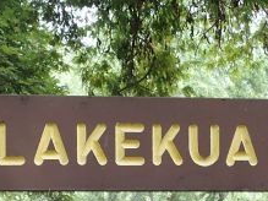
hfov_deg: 15.4
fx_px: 990
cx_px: 151
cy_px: 268
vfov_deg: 11.3
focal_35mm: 128
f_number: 3.5
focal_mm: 6.42
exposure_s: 1/160
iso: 100
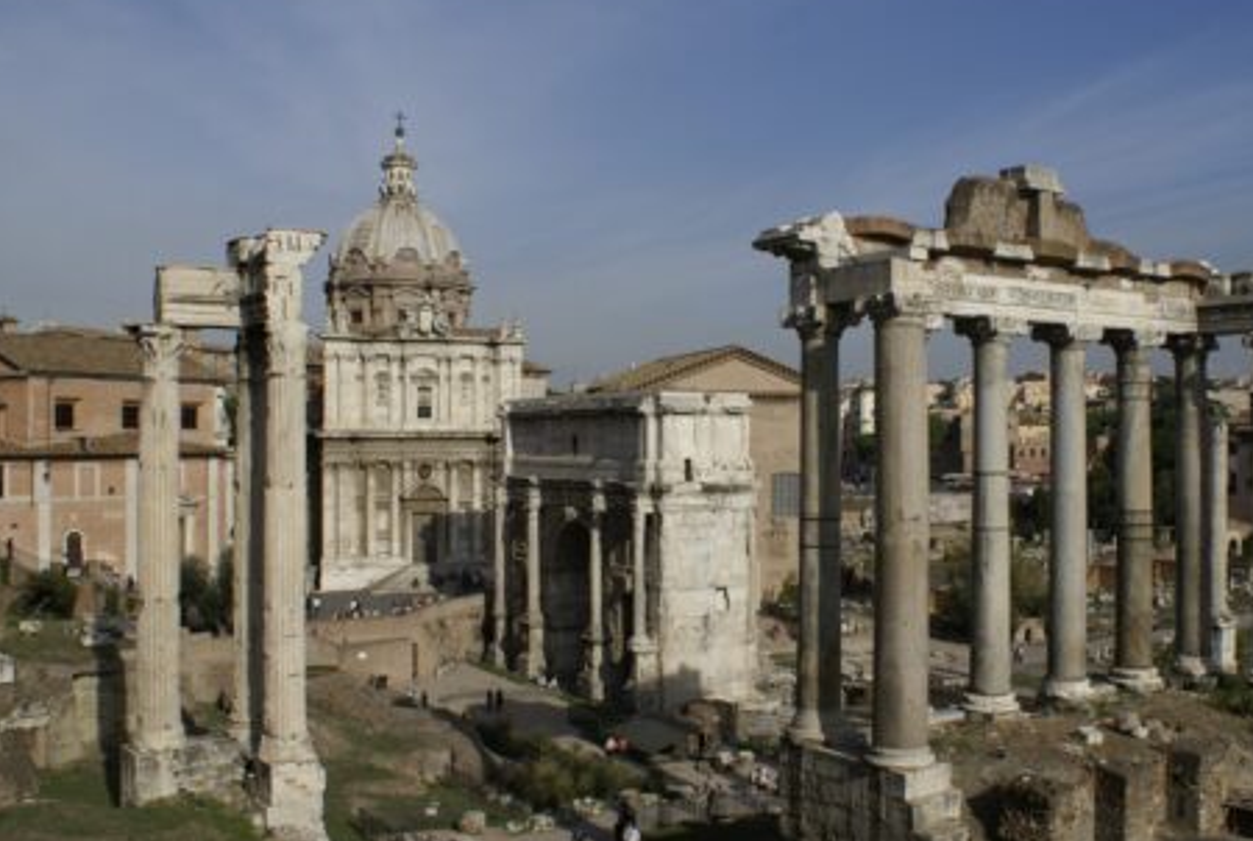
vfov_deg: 37.0
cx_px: 718
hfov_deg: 52.8
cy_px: 432
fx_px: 1255
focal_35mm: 36
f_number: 10
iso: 100
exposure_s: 1/320
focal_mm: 18
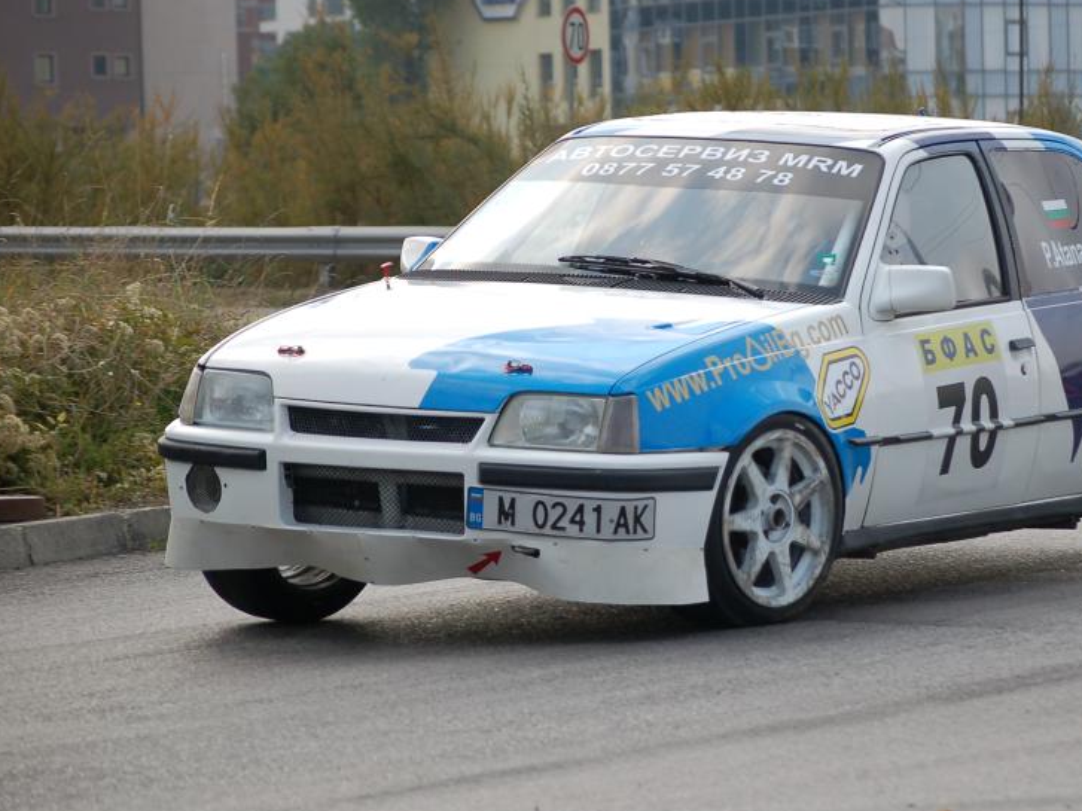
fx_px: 6469
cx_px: 722
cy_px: 388
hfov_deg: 9.6
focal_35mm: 207
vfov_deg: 7.2
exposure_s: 1/1000
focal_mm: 102
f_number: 4.8
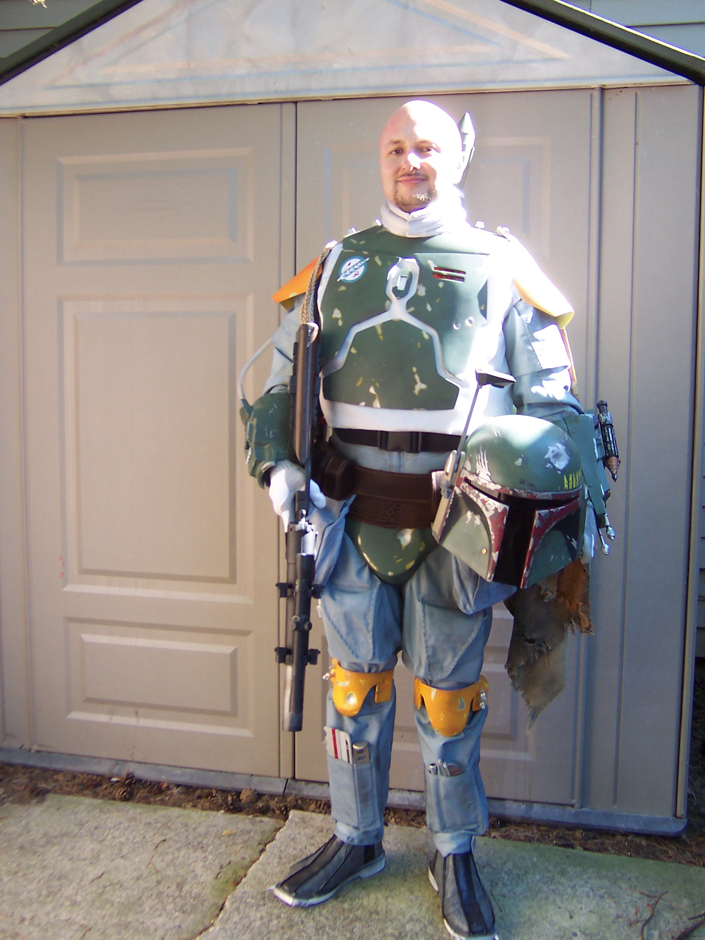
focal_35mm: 36
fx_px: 978
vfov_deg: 51.4
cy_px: 470
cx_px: 352
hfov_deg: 39.7
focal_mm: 5.6
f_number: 2.8
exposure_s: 1/90
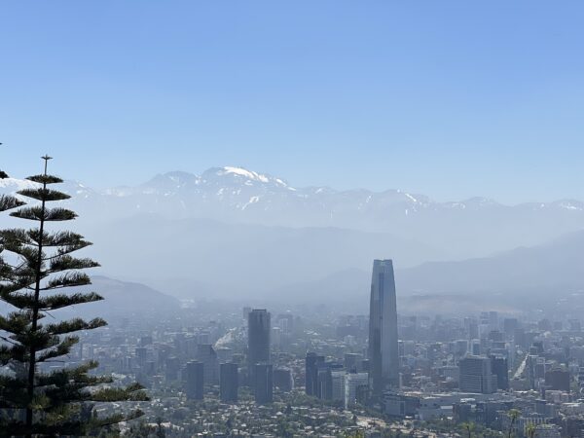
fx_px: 1299
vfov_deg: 19.1
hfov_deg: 25.3
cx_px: 292
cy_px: 219
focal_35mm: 77
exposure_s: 1/1449
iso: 32
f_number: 2.8
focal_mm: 9
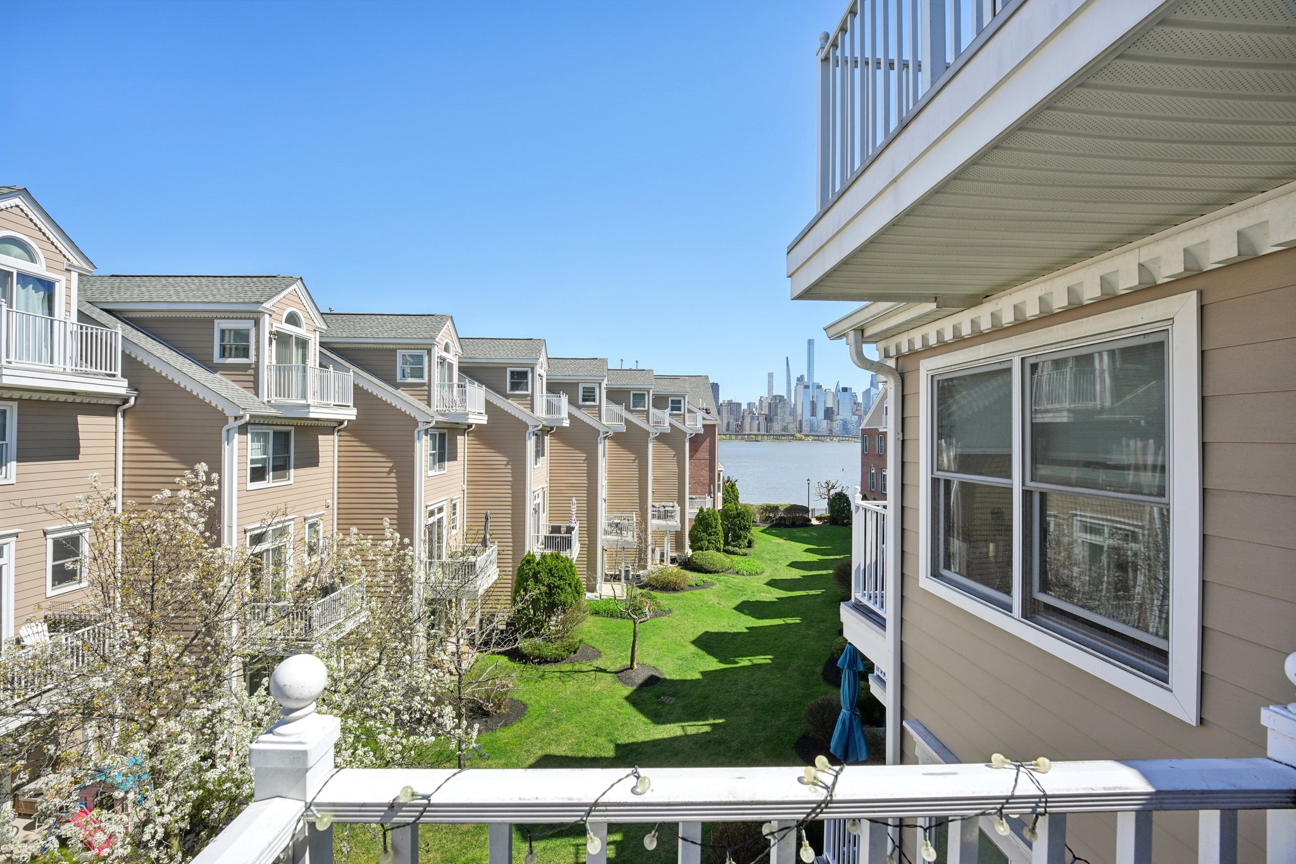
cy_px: 432
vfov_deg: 81.2
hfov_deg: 104.3
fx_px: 504
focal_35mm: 14
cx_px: 648
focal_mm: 14
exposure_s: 1/160
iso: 100
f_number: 9
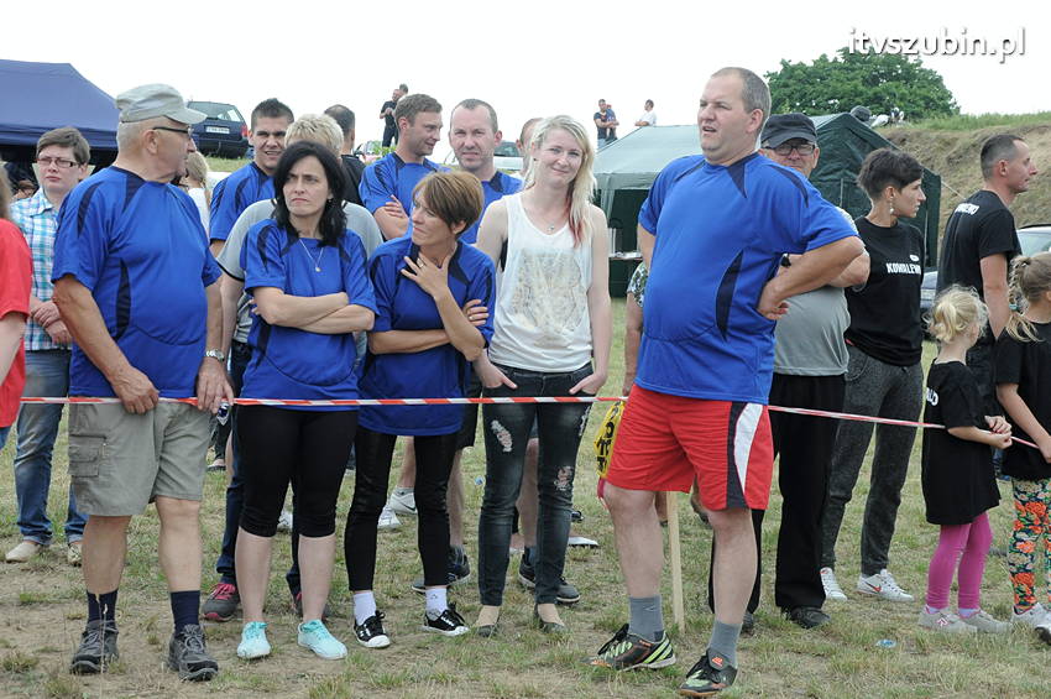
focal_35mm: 72
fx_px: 2100
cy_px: 350
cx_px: 526
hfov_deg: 28.1
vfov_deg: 18.9
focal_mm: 48
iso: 800
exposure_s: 1/400
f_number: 10
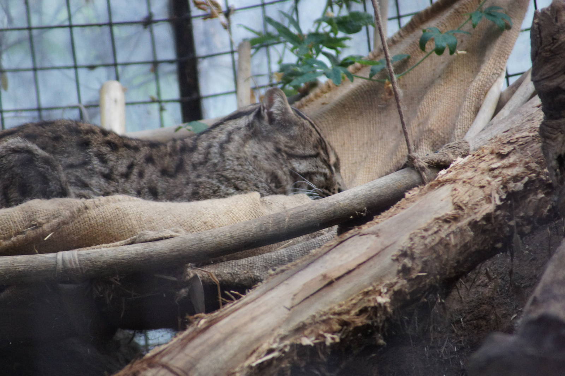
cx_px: 282
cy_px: 188
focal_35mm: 450
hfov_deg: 4.6
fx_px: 7059
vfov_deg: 3.1
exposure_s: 1/125
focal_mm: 300
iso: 1600
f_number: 5.6
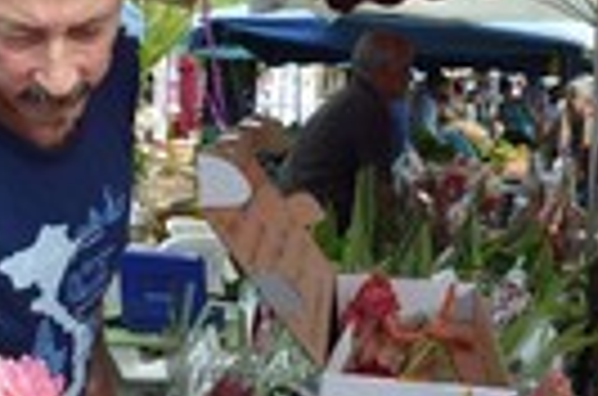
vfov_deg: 17.3
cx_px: 382
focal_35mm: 76
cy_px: 418
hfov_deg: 26.6
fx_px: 1259
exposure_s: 1/160
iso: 400
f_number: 11
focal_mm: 24
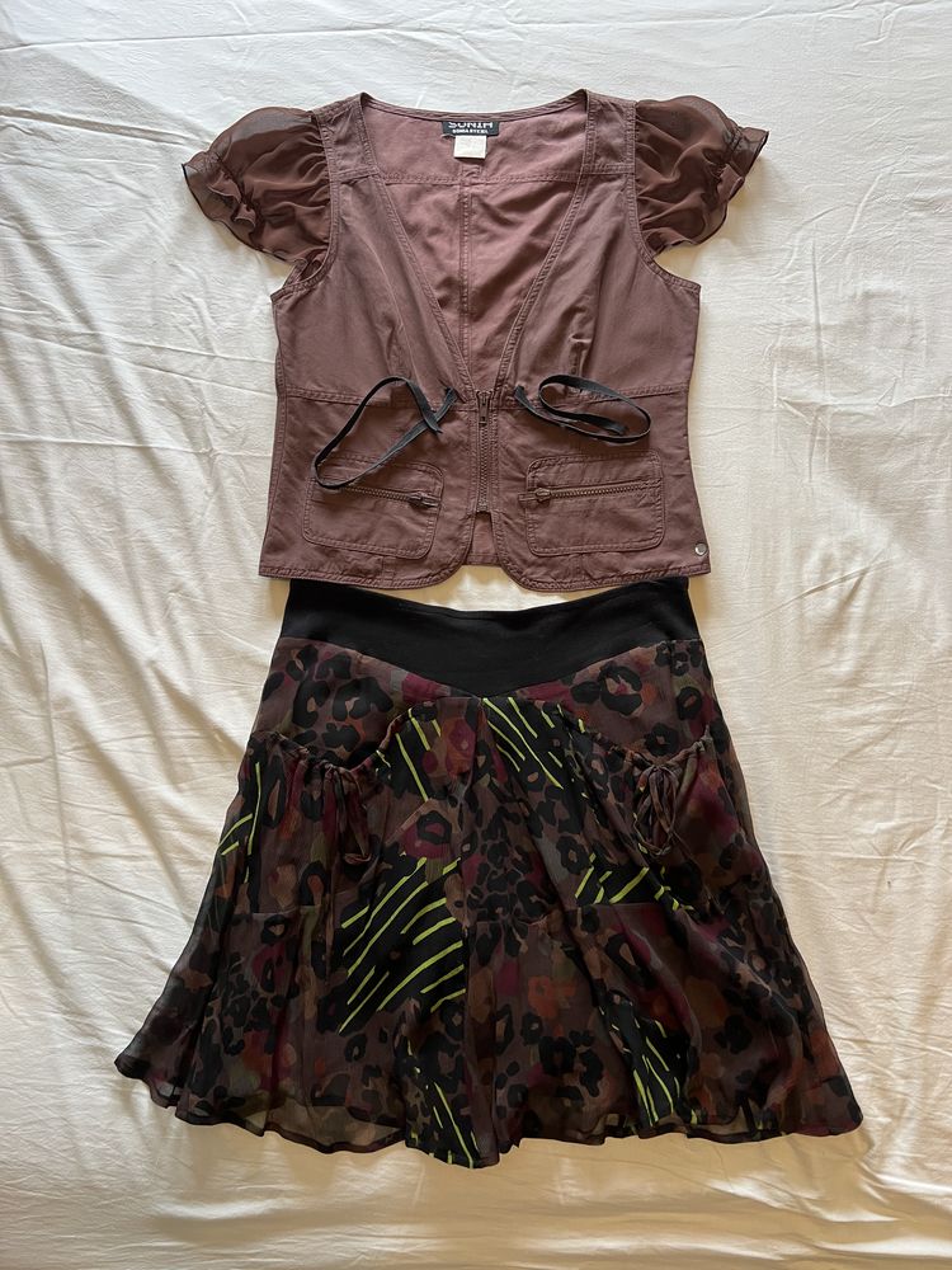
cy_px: 635
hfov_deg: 53.1
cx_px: 476
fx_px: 953
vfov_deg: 67.3
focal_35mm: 26
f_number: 1.5
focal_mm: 5.7
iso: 125
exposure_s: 1/60
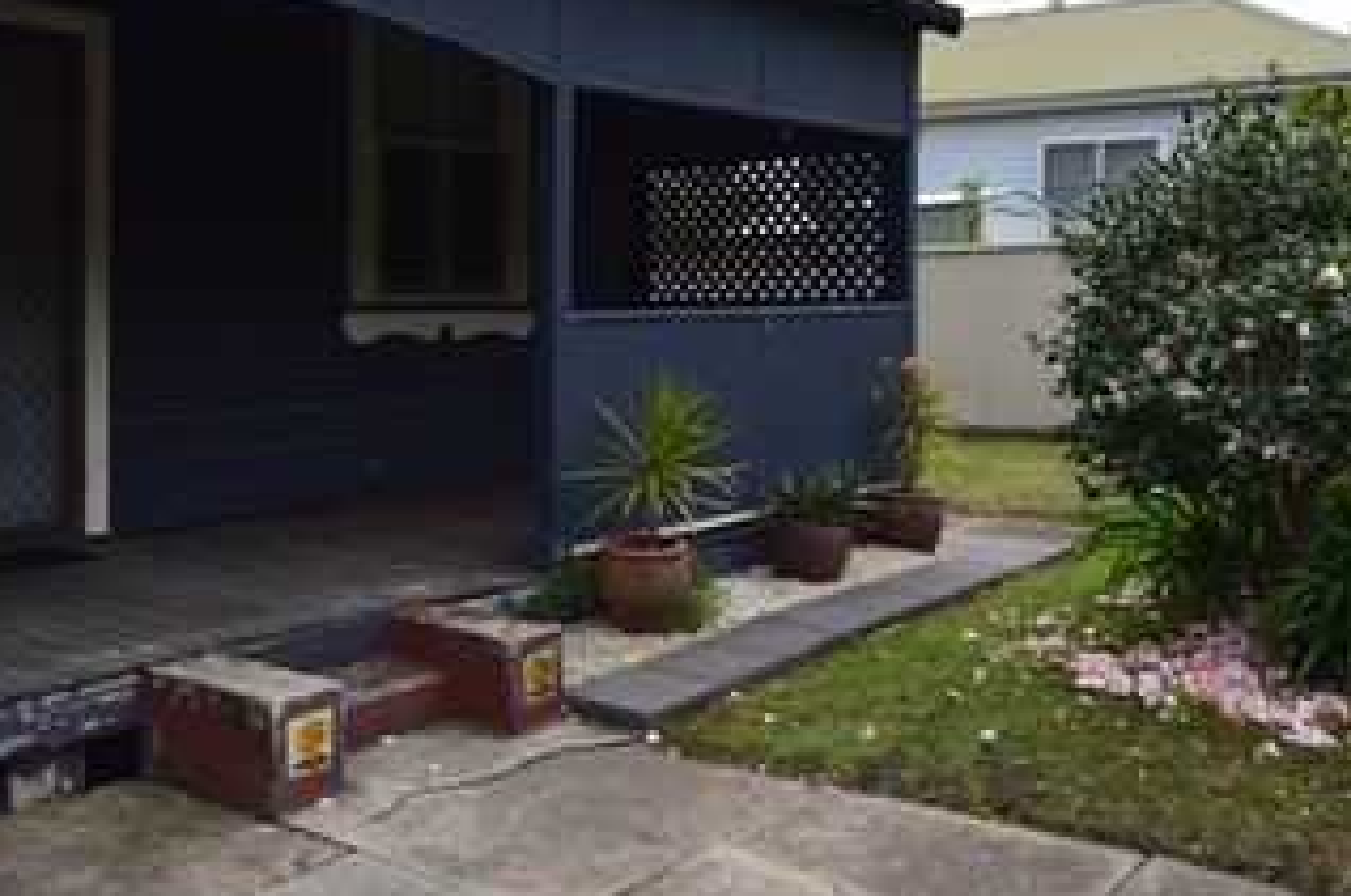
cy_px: 308
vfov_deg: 34.9
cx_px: 676
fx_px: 1414
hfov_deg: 51.1
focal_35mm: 38
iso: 400
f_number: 11
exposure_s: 1/400
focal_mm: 17
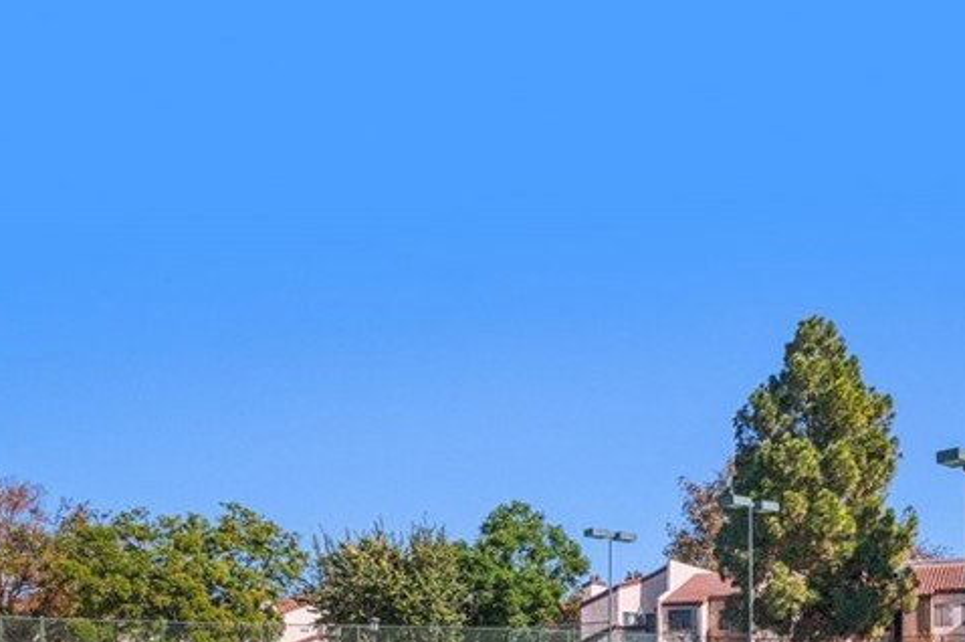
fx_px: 804
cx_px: 737
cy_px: 636
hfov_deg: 58.4
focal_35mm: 30
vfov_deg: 38.8
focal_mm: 9
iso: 160
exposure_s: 1/350
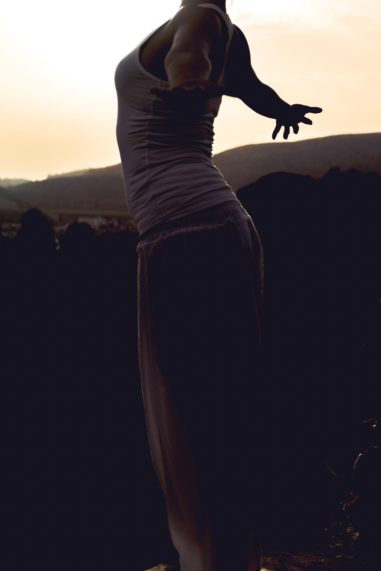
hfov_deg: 17.5
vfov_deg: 25.5
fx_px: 1222
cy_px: 63
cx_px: 63
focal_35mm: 77
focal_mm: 34
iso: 100
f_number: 2.8
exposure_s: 1/2500
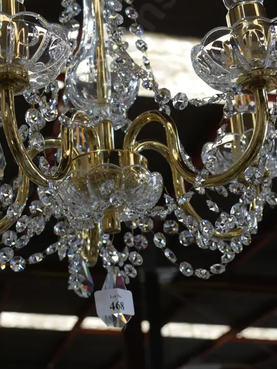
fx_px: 789
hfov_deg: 19.8
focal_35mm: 74
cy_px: 102
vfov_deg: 26.1
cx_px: 84
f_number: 5.3
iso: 320
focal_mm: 25
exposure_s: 1/60
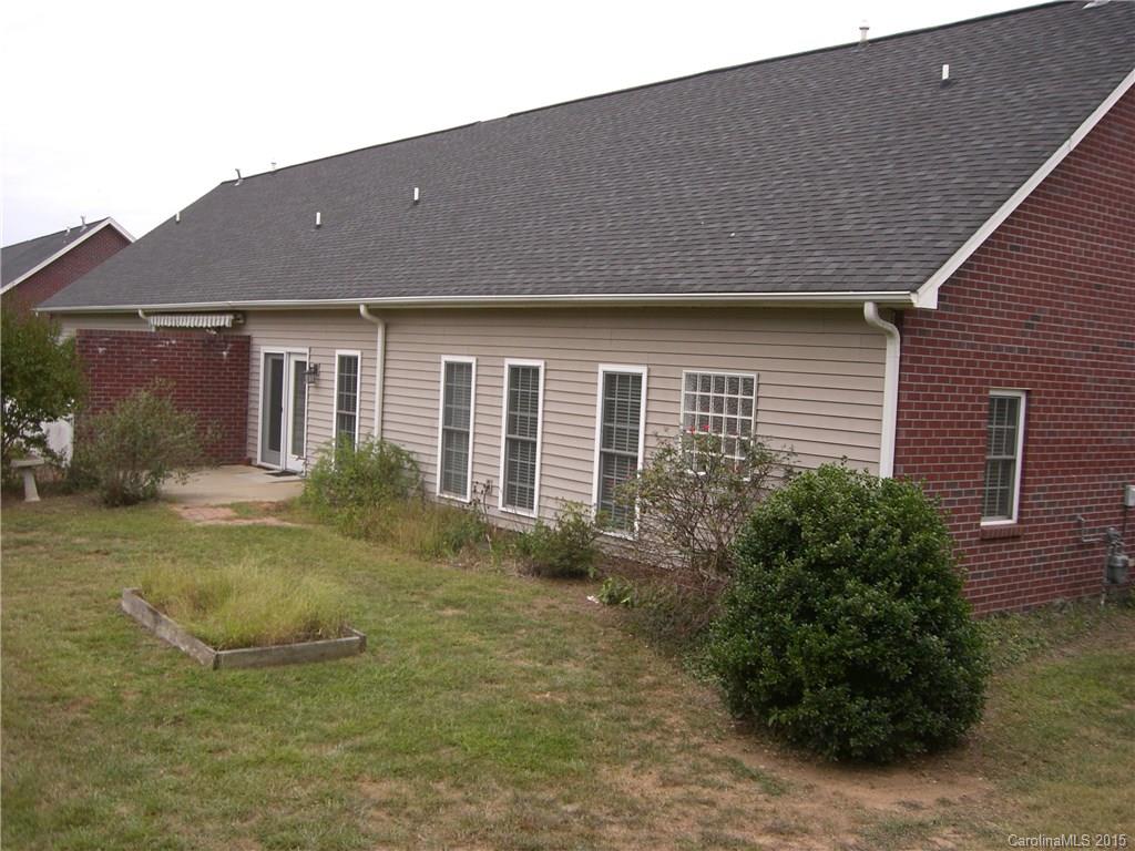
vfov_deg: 37.7
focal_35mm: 38
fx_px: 1246
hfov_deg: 49.0
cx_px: 568
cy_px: 426
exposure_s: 1/160
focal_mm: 6.2
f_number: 2.7
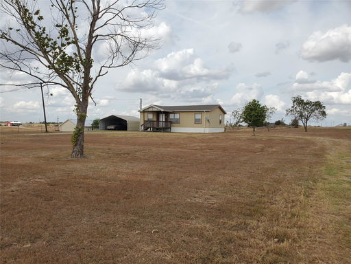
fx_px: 264
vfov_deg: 53.1
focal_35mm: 26
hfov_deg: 67.3
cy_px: 132
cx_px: 176
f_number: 2.4
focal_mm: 4.3
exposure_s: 1/1604
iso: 50
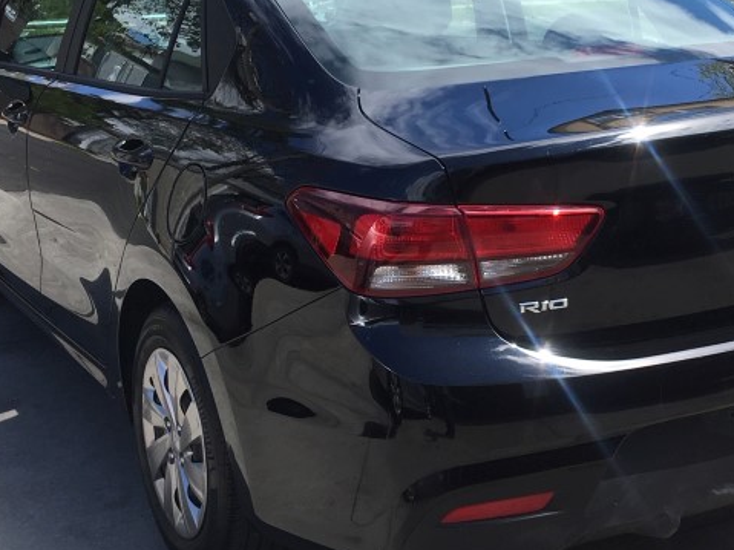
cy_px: 264
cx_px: 423
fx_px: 1314
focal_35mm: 62
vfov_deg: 23.6
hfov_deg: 31.2
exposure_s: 1/836
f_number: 2.2
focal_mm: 4.15
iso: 25
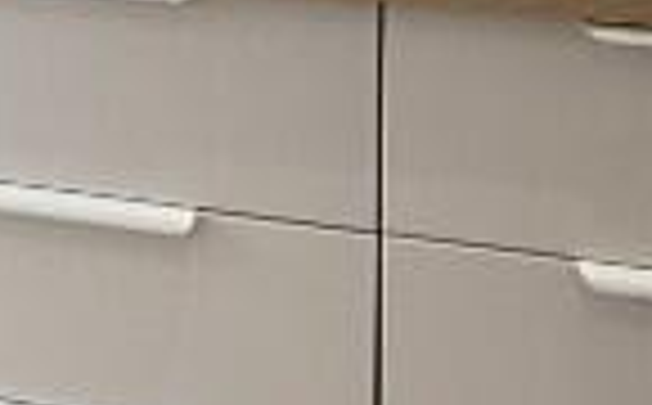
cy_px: -482
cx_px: -414
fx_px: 1862
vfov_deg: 11.0
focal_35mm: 105
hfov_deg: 17.3
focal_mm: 2.22
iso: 50
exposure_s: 1/100
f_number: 2.2
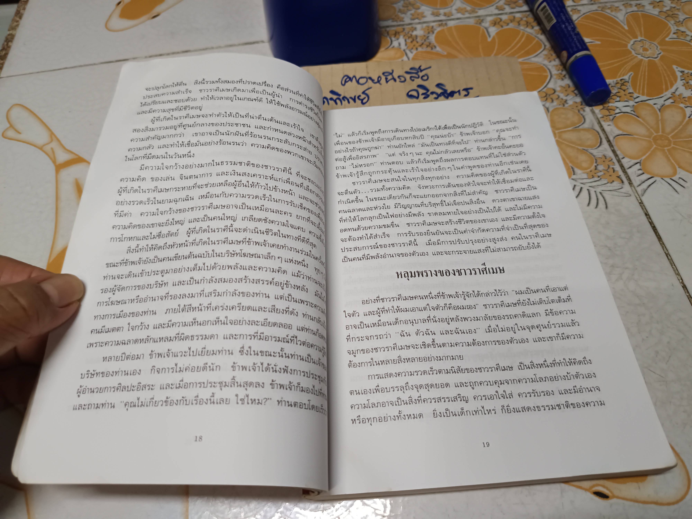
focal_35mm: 24
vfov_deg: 56.8
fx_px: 480
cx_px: 346
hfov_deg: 71.6
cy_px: 260
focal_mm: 5.31
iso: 1087
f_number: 1.7
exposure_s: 1/50
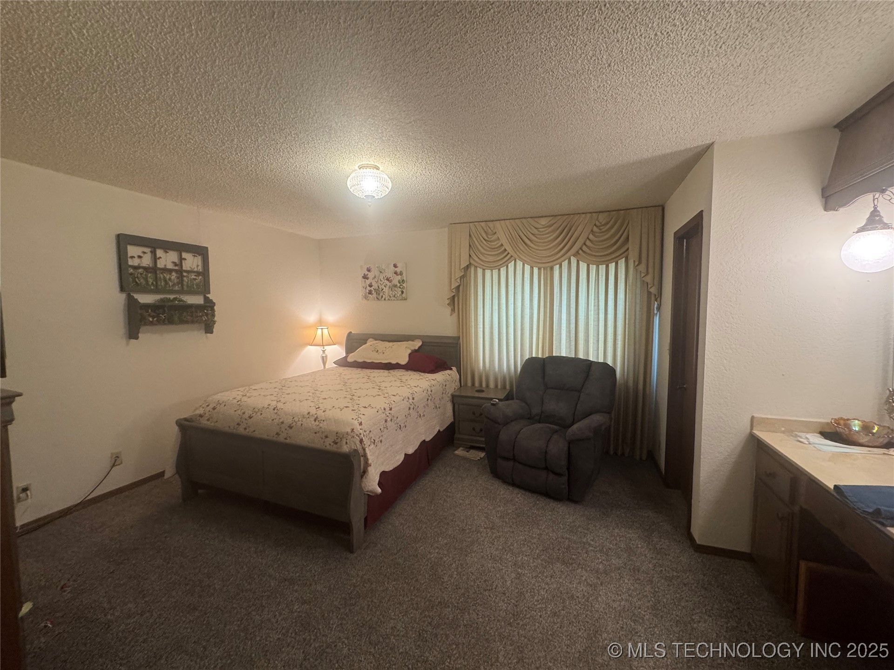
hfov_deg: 102.1
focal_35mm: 14
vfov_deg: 85.7
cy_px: 335
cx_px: 447
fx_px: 362
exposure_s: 1/60
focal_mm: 2.22
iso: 320
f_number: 2.2
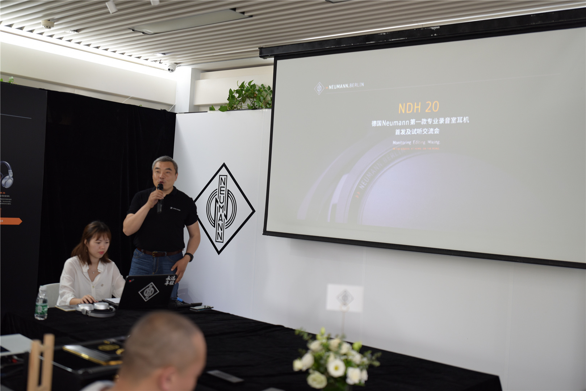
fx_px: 651
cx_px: 293
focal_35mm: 40
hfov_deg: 48.4
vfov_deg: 33.4
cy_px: 196
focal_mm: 40
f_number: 1.8
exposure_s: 1/80
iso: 400
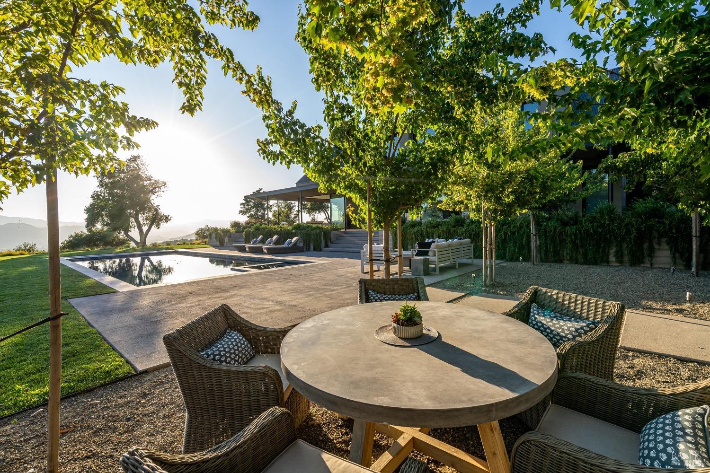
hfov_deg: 96.7
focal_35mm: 16
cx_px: 355
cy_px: 236
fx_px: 316
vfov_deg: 73.7
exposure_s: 1/160
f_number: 11
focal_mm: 16
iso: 320
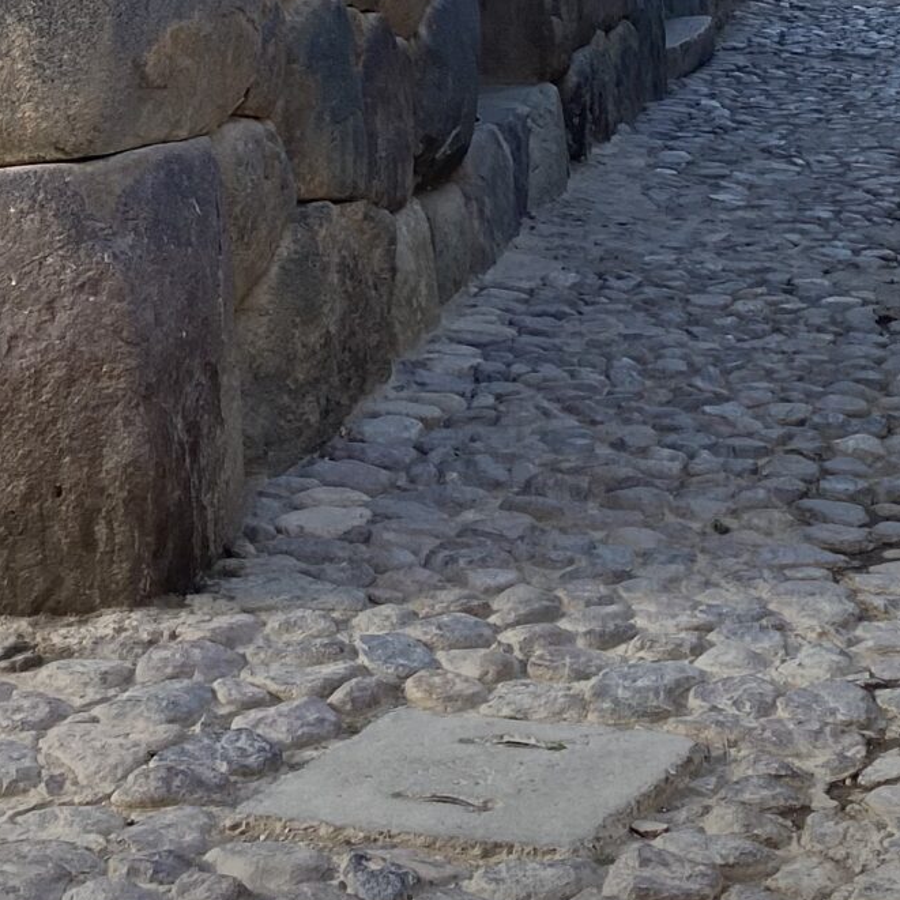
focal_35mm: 89
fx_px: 2618
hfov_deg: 19.2
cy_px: -261
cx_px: 799
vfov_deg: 18.2
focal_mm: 4.25
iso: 32
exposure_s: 1/456
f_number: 1.8
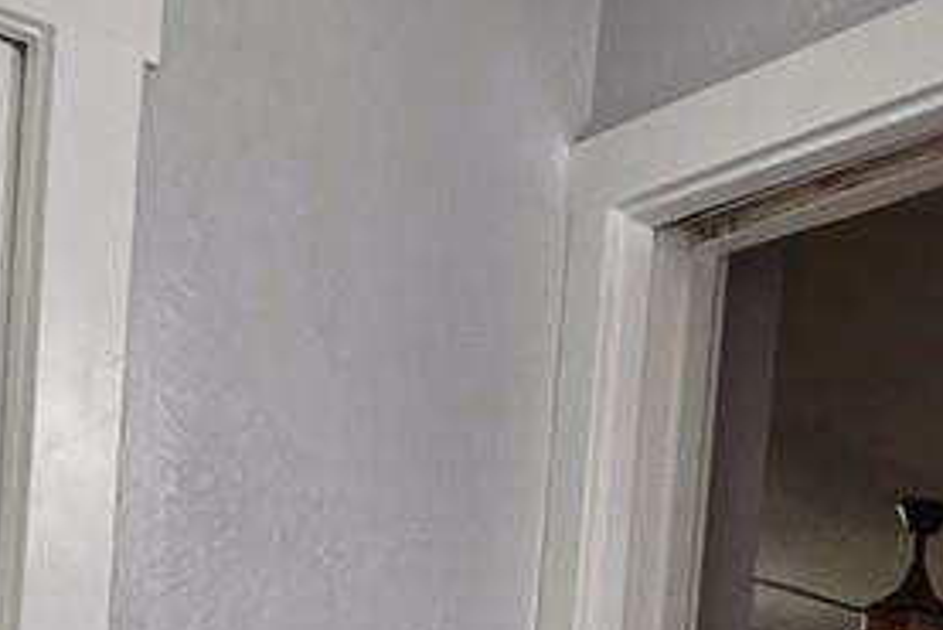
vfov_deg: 14.7
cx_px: 1113
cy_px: 1223
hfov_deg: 23.8
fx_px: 2044
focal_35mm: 78
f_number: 2.2
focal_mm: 2.2
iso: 64
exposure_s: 1/120
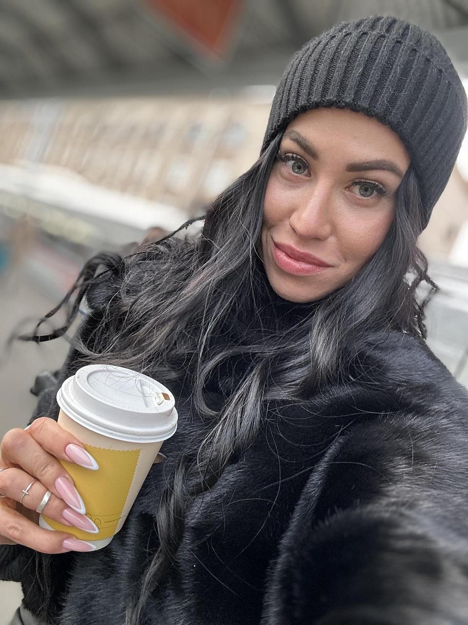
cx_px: 234
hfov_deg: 46.8
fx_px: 541
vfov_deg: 60.0
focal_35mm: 30
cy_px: 312
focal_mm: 2.69
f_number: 1.9
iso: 80
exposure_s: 1/112
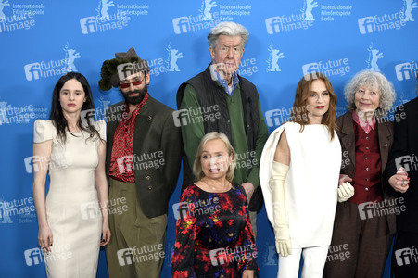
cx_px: 209
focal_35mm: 70
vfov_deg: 19.4
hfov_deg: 28.9
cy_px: 139
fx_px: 812
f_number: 3.2
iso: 640
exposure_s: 1/320
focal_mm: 70
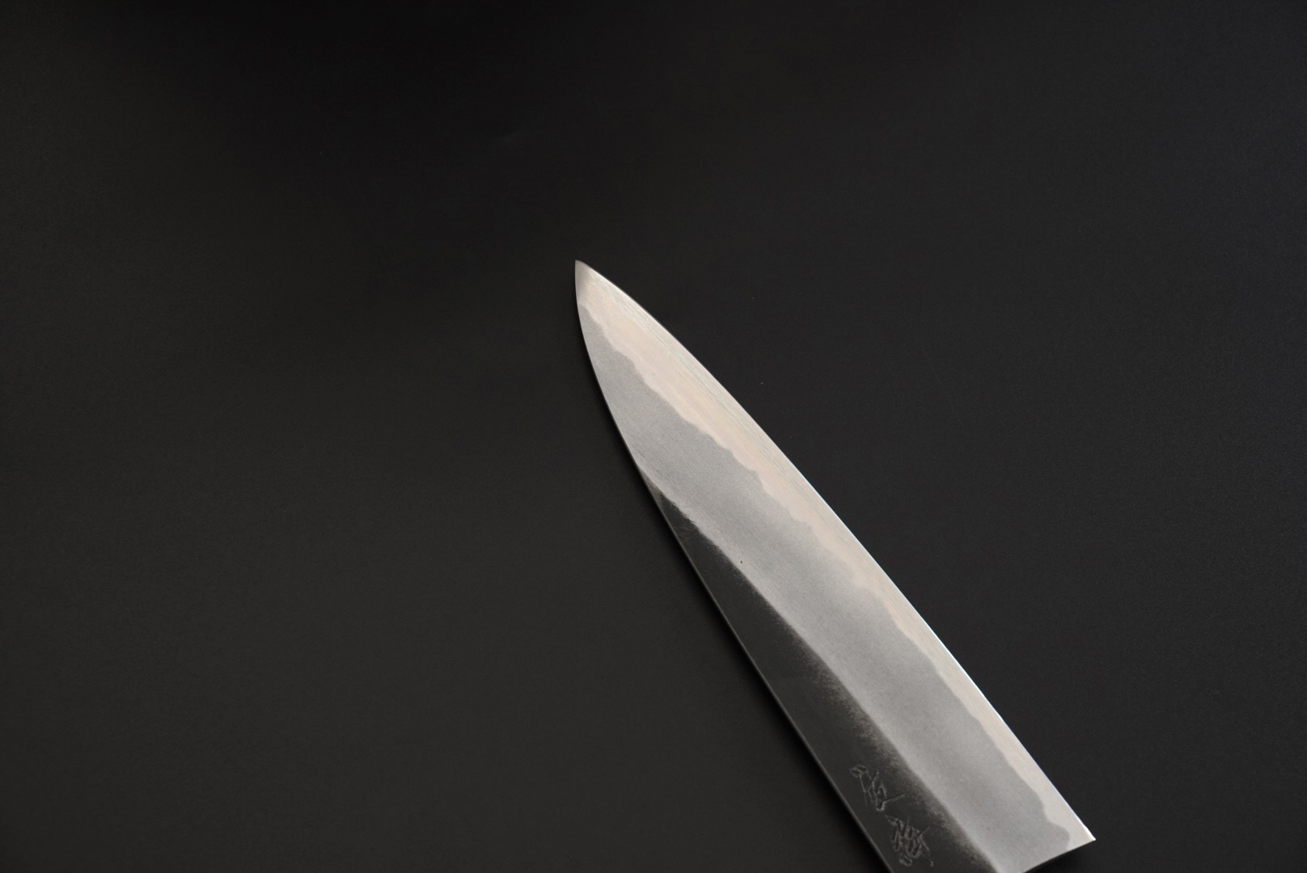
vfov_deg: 18.2
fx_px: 2725
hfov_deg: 27.0
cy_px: 436
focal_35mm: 75
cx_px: 654
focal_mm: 50
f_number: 7.1
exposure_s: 1/160
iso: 640
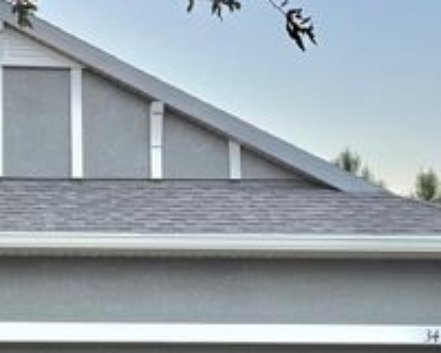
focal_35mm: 117
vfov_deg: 13.2
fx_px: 1527
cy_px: 248
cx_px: 15
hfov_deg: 16.2
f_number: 1.78
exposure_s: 1/60
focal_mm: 6.76
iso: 125
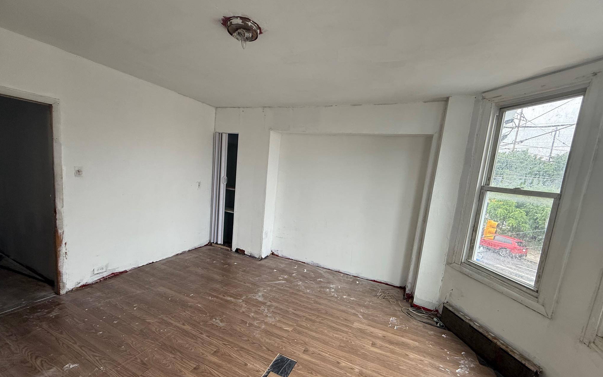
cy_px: 203
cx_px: 299
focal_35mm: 15
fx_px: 246
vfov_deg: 74.7
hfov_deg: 101.5
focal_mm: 2.22
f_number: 2.2
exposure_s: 1/99
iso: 125
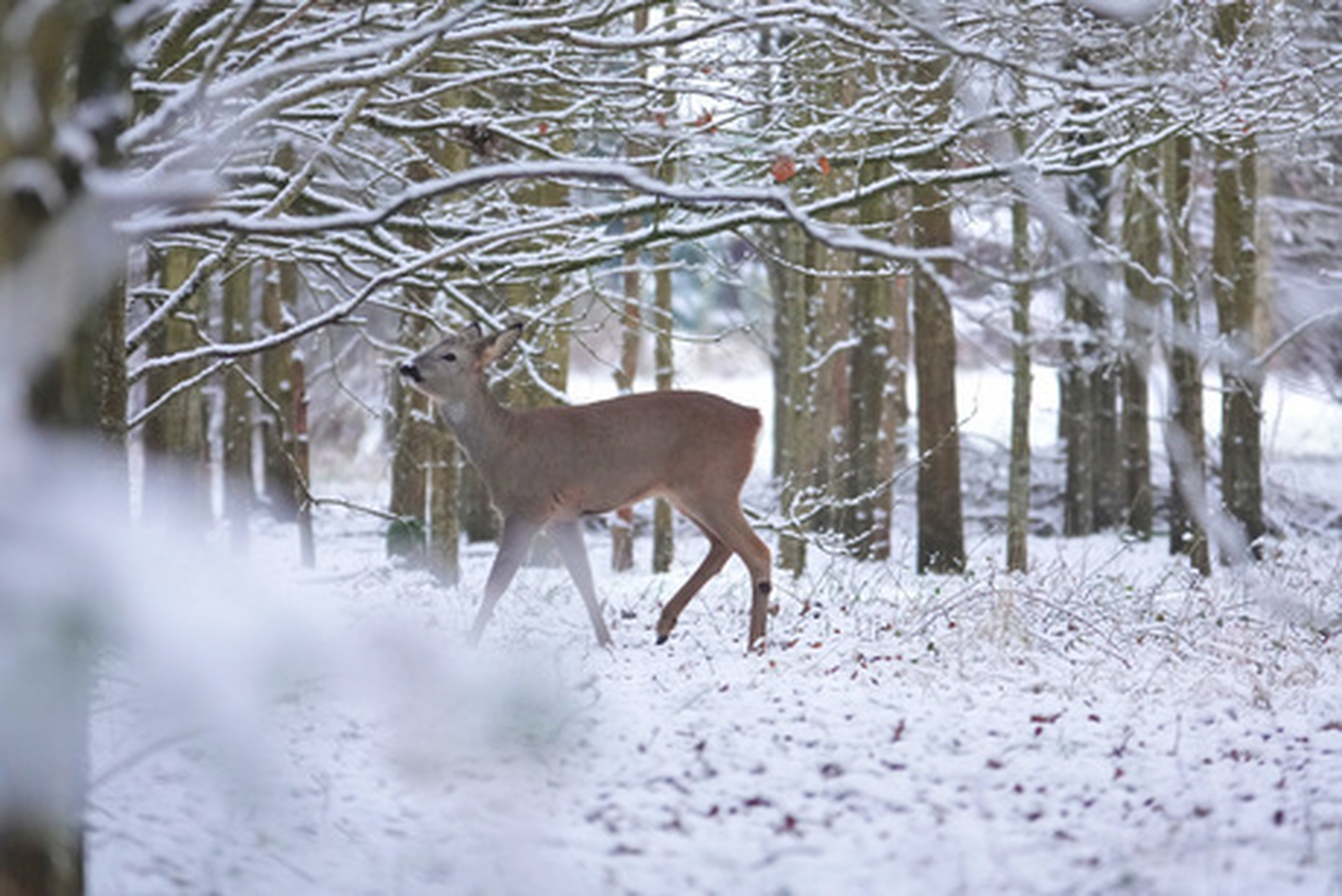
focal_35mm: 600
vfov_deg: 2.3
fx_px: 22372
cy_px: 448
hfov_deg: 3.4
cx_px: 671
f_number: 4
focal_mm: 220
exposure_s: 1/250
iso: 1600
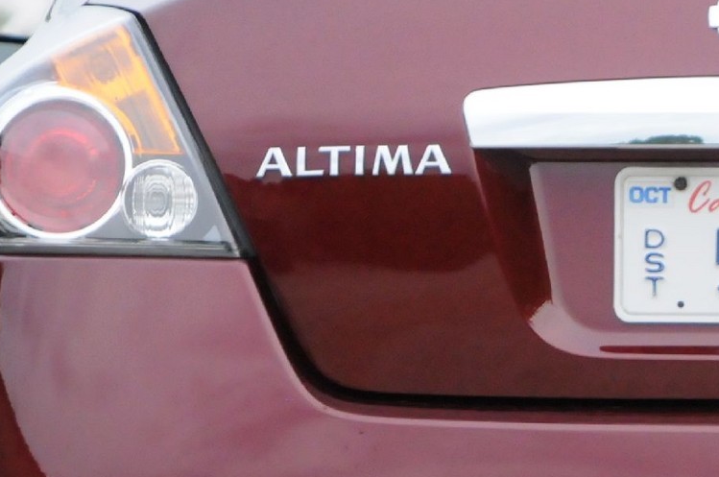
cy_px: 283
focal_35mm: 611
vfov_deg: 2.2
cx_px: 801
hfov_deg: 3.4
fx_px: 12185
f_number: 5.6
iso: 2000
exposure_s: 1/640
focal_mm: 122
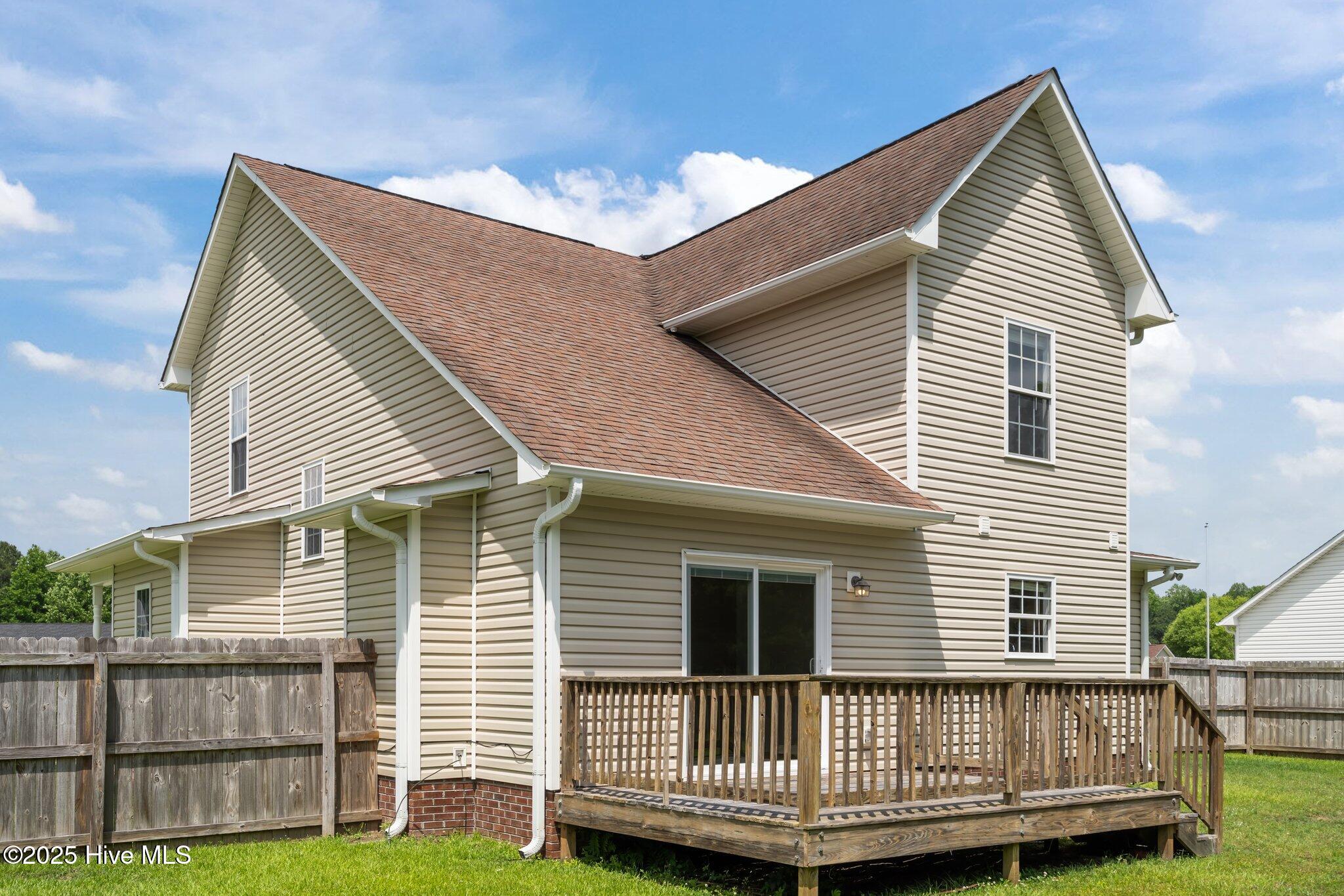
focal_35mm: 30
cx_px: 672
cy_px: 448
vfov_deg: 43.6
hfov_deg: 61.9
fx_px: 1120
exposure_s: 1/250
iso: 64
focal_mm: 30
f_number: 7.1
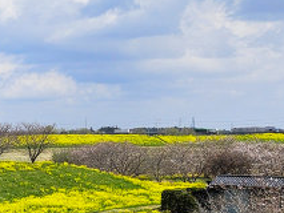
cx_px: -260
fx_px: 887
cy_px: 142
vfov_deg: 13.7
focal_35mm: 108
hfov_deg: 15.2
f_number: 1.8
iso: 25
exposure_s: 1/4566
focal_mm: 5.4
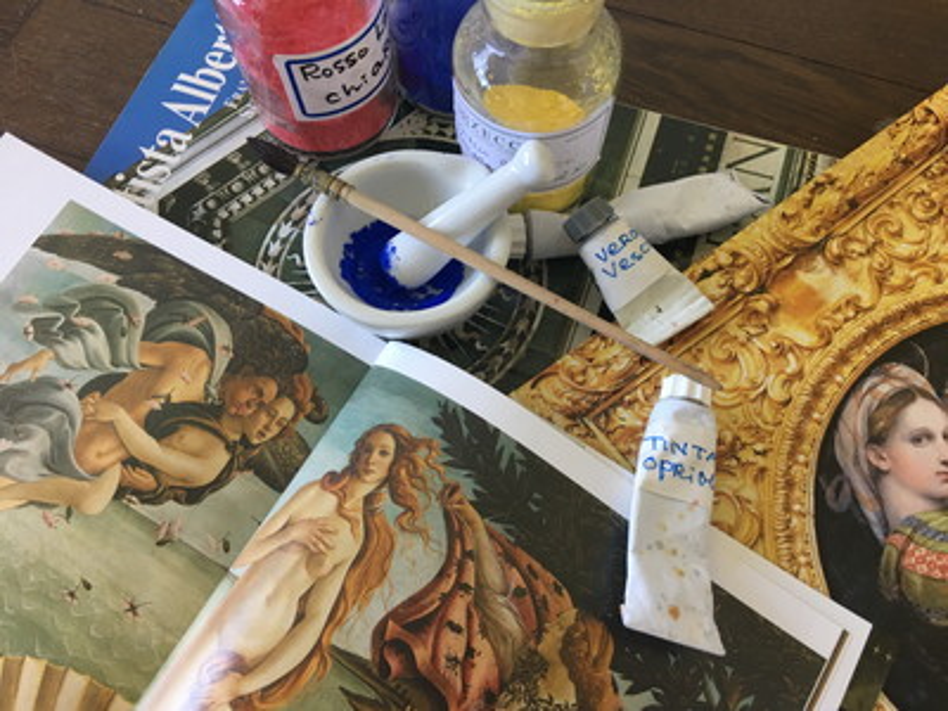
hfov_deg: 61.7
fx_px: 794
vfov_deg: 48.2
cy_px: 356
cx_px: 474
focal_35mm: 29
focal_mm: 4.15
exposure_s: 1/15
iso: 40
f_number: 2.2
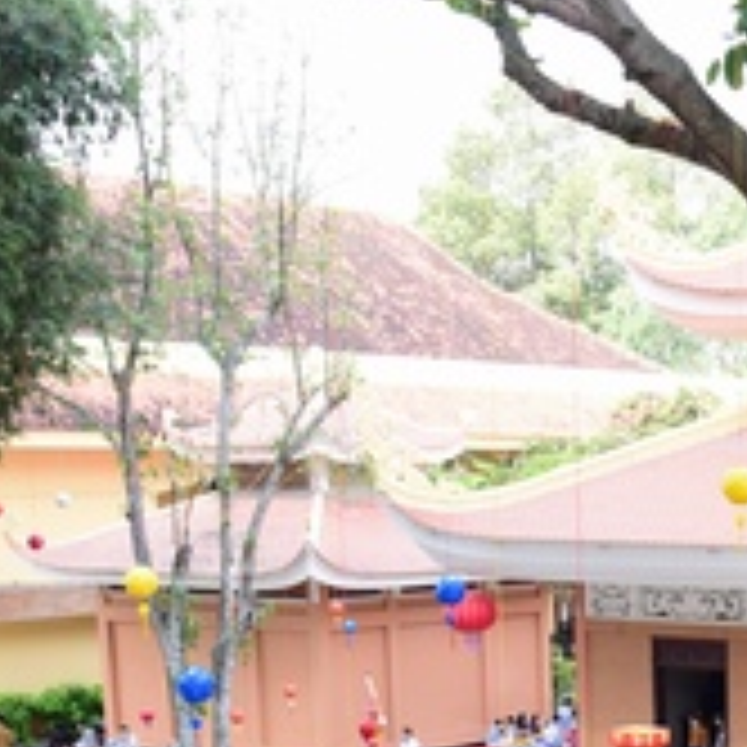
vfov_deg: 20.3
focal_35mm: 80
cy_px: 886
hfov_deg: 19.6
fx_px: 1953
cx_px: 1017
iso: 250
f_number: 7.1
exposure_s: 1/80
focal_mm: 24
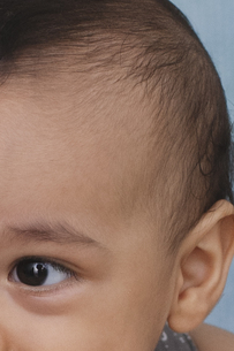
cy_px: 375
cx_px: 30
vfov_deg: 9.9
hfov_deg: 6.6
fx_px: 2020
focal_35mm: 207
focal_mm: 35
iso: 640
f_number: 4
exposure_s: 1/200
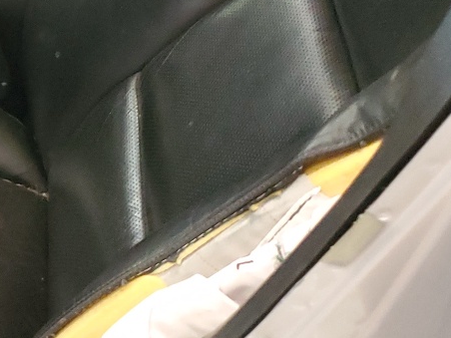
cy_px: 13
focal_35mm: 92
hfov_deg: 18.0
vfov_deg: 15.8
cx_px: -301
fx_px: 1199
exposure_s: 1/15
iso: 319
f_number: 1.5
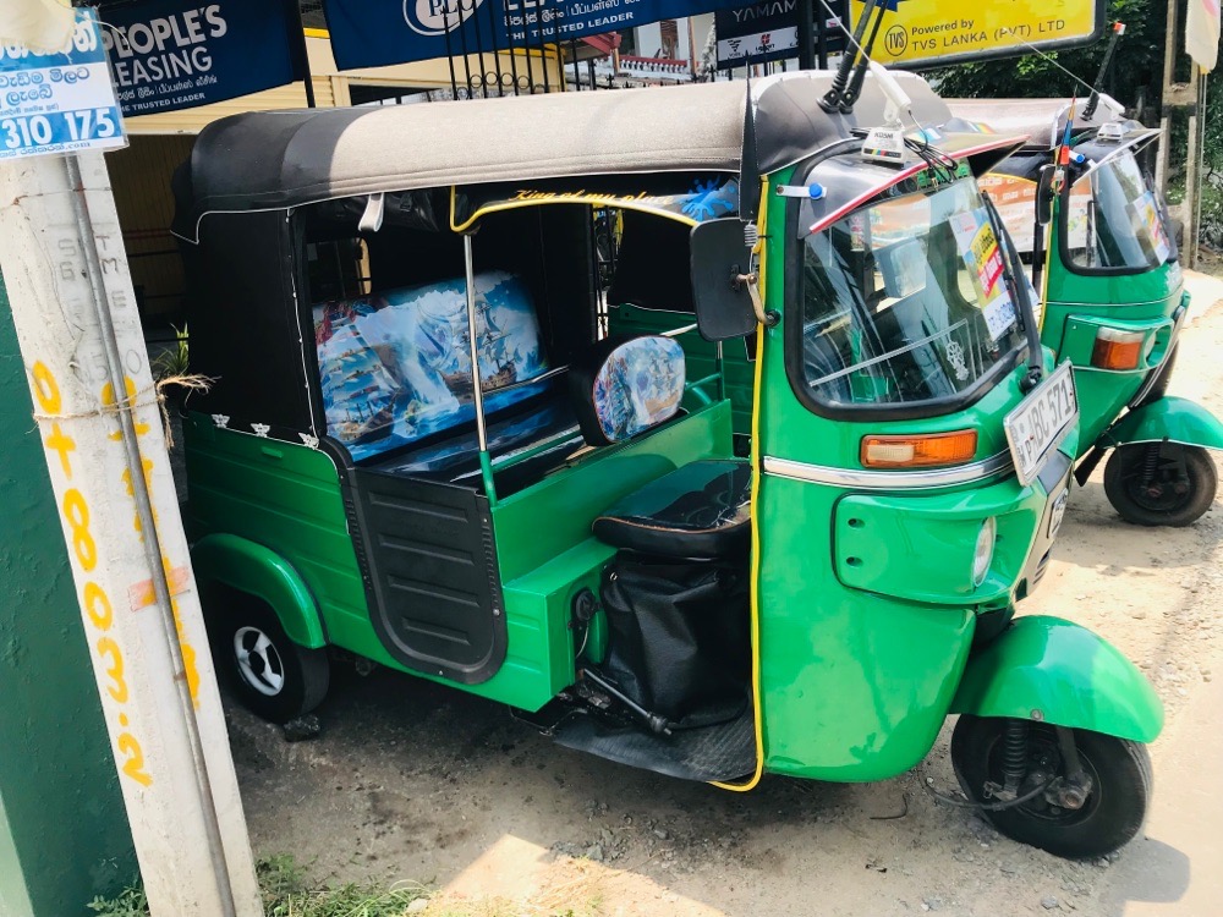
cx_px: 612
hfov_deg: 63.4
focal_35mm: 28
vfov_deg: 49.7
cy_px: 458
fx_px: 989
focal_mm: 3.99
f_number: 1.8
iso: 20
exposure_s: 1/613
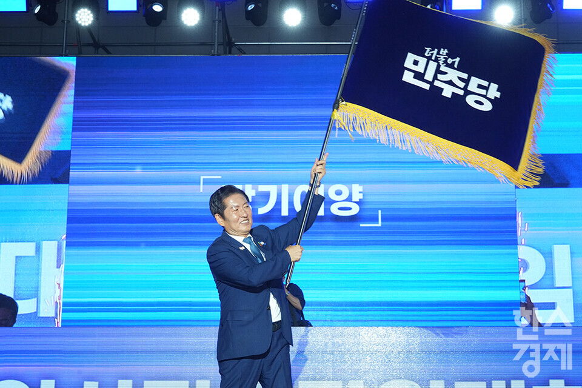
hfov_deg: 28.8
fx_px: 1132
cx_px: 291
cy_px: 194
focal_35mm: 70
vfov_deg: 19.5
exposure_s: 1/160
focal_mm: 70
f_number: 10
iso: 2500
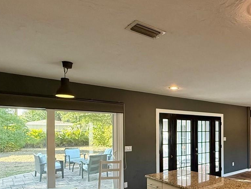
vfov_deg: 47.1
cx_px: 204
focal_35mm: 29
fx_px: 210
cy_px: 132
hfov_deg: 56.7
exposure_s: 1/120
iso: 400
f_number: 2.2
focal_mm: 2.22
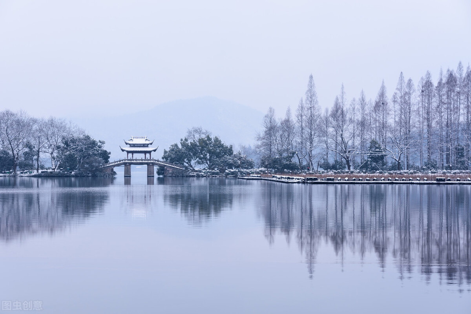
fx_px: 1283
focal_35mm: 98
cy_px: 157
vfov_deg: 14.0
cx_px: 236
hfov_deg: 20.8
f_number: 8
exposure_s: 1/8
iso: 100
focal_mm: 98
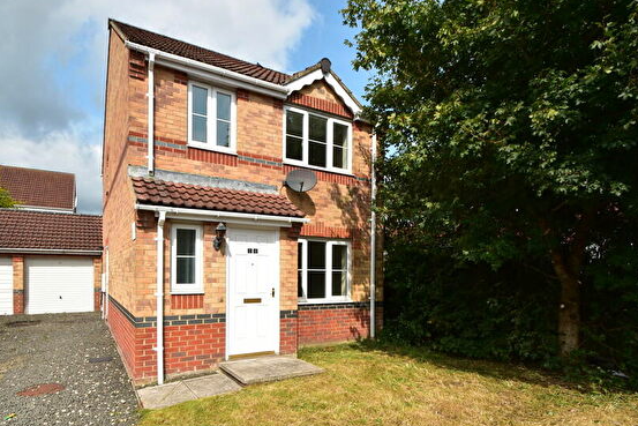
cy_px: 266
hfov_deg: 86.3
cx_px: 272
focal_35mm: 19
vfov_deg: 63.7
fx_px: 337
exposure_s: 1/200
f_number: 10
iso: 110
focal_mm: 10
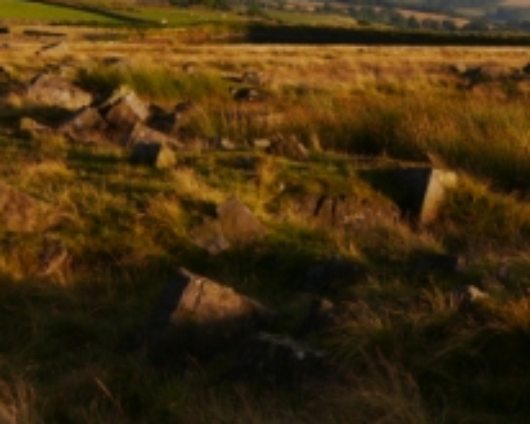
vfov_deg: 16.8
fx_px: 1412
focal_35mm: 90
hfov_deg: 21.2
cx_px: 293
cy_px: 28
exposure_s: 1/160
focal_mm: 22
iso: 160
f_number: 5.6
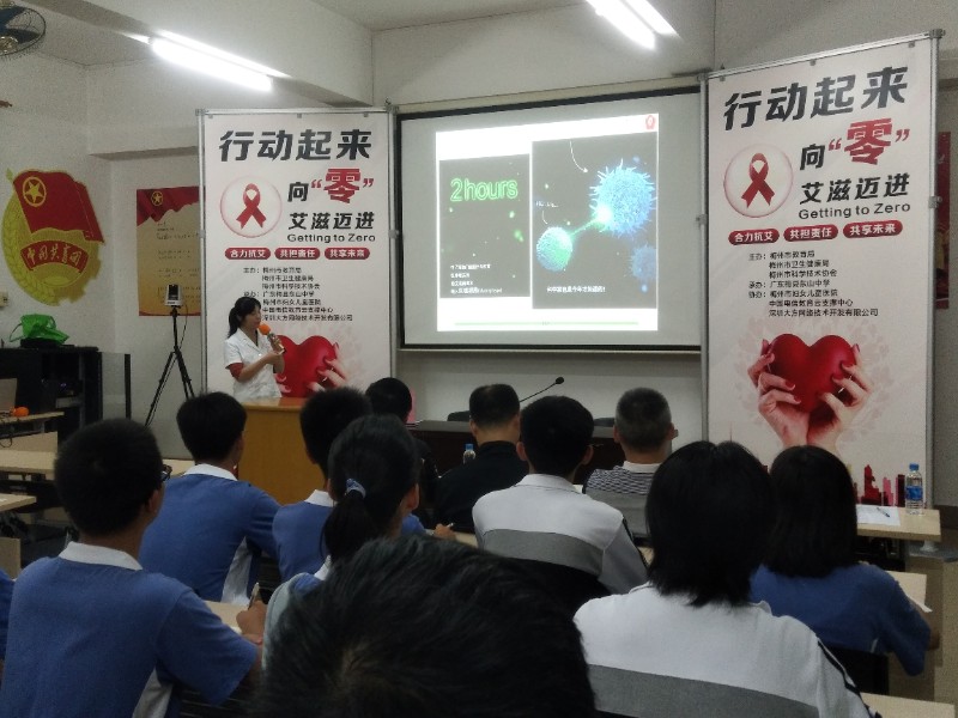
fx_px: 720
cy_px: 359
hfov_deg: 67.3
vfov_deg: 53.1
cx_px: 479
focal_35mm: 26
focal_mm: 3.88
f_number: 2
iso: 160
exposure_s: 1/33.3
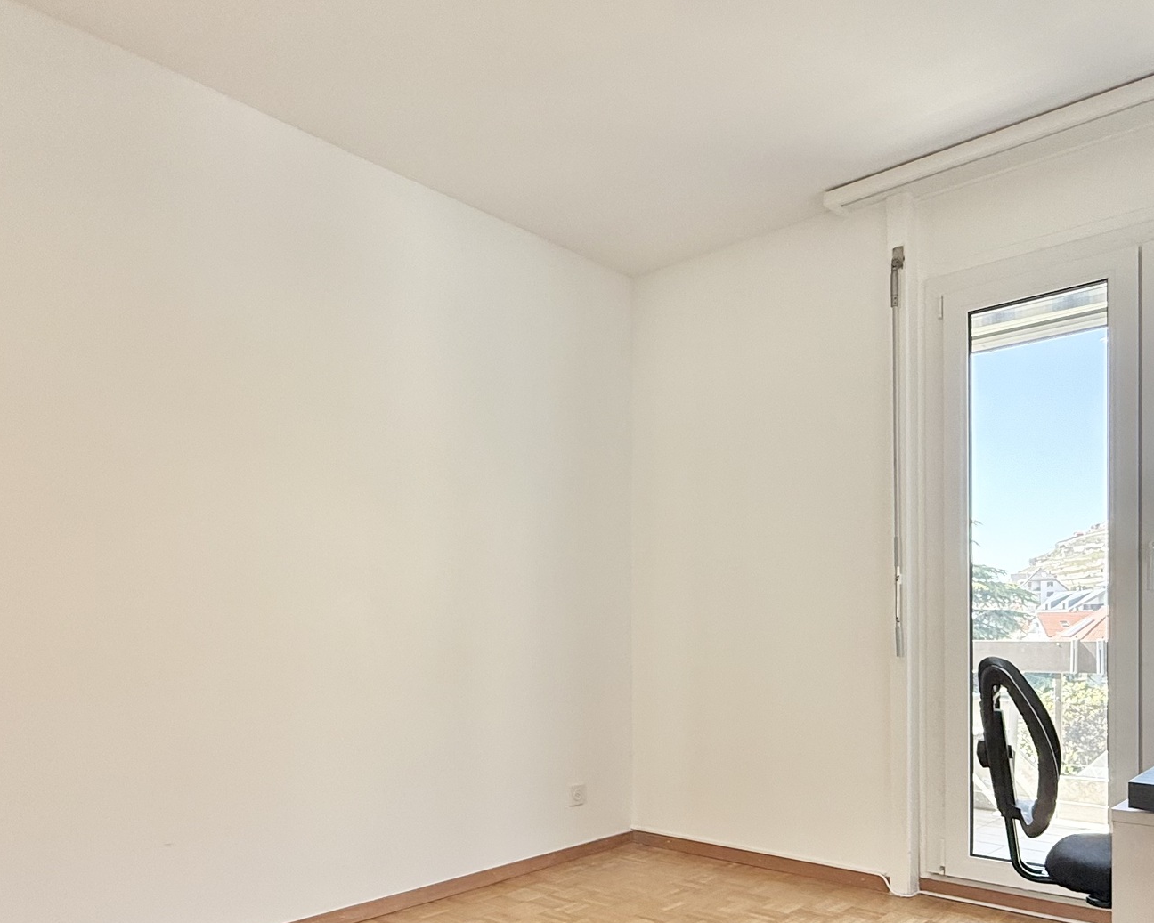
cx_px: 530
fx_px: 922
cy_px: 635
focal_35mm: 27
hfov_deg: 64.0
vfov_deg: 51.9
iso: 160
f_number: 2.2
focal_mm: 2.22
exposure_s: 1/99
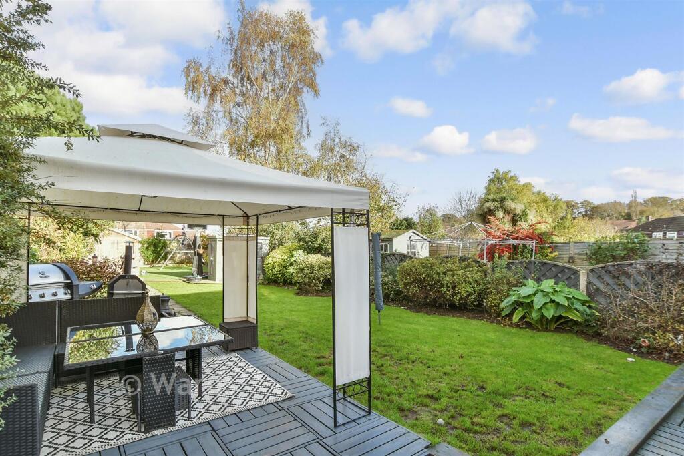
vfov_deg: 77.3
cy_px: 228
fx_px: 285
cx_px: 342
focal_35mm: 15
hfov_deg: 100.4
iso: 200
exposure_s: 1/60
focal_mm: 10
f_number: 8
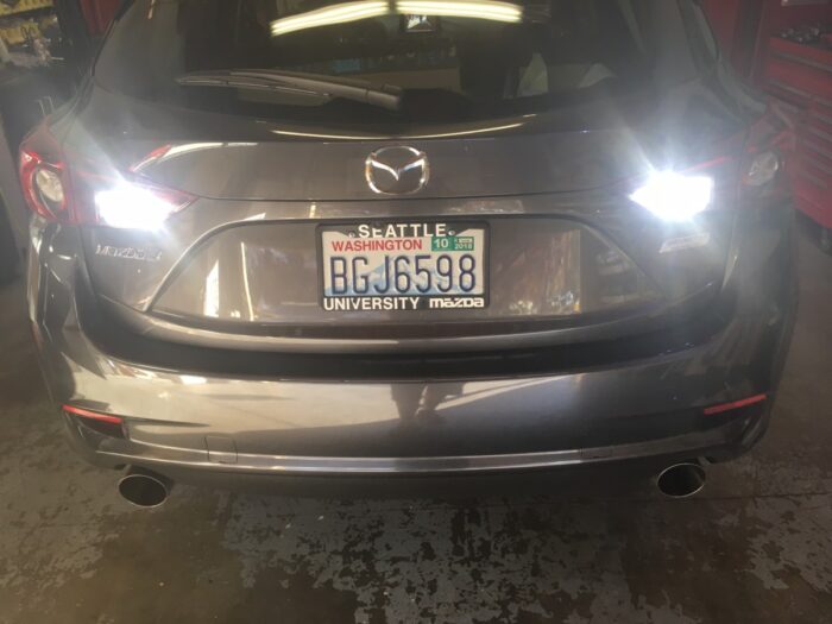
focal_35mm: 29
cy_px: 312
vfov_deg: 48.2
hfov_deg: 61.7
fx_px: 697
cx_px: 416
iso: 32
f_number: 2.2
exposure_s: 1/33
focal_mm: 4.15
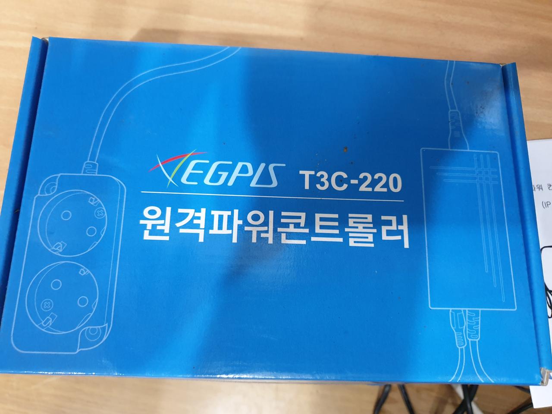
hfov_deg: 67.3
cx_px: 276
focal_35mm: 26
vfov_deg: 53.1
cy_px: 207
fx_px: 415
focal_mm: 4.3
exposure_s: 1/20
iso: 250
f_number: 1.5
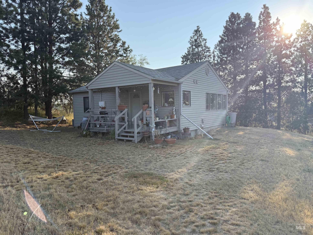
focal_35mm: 24
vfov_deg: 56.8
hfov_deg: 71.6
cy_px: 118
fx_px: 217
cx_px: 156
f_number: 1.78
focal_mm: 6.76
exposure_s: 1/1901
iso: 100
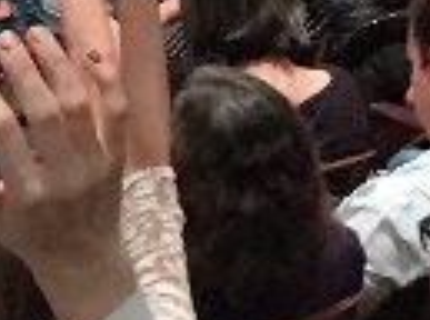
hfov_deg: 8.6
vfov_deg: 6.4
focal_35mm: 231
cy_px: 47
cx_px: 137
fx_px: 2861
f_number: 2.2
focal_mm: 4.15
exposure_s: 1/15
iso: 200
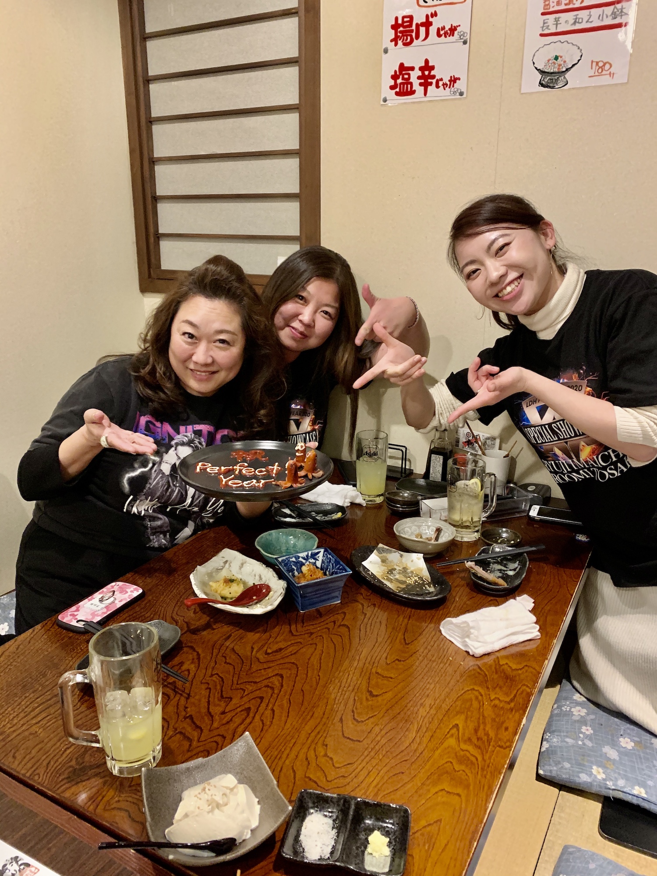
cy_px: 438
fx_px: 658
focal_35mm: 26
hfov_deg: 53.1
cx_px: 328
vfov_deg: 67.3
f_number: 1.8
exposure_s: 1/30
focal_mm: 4.25
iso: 500
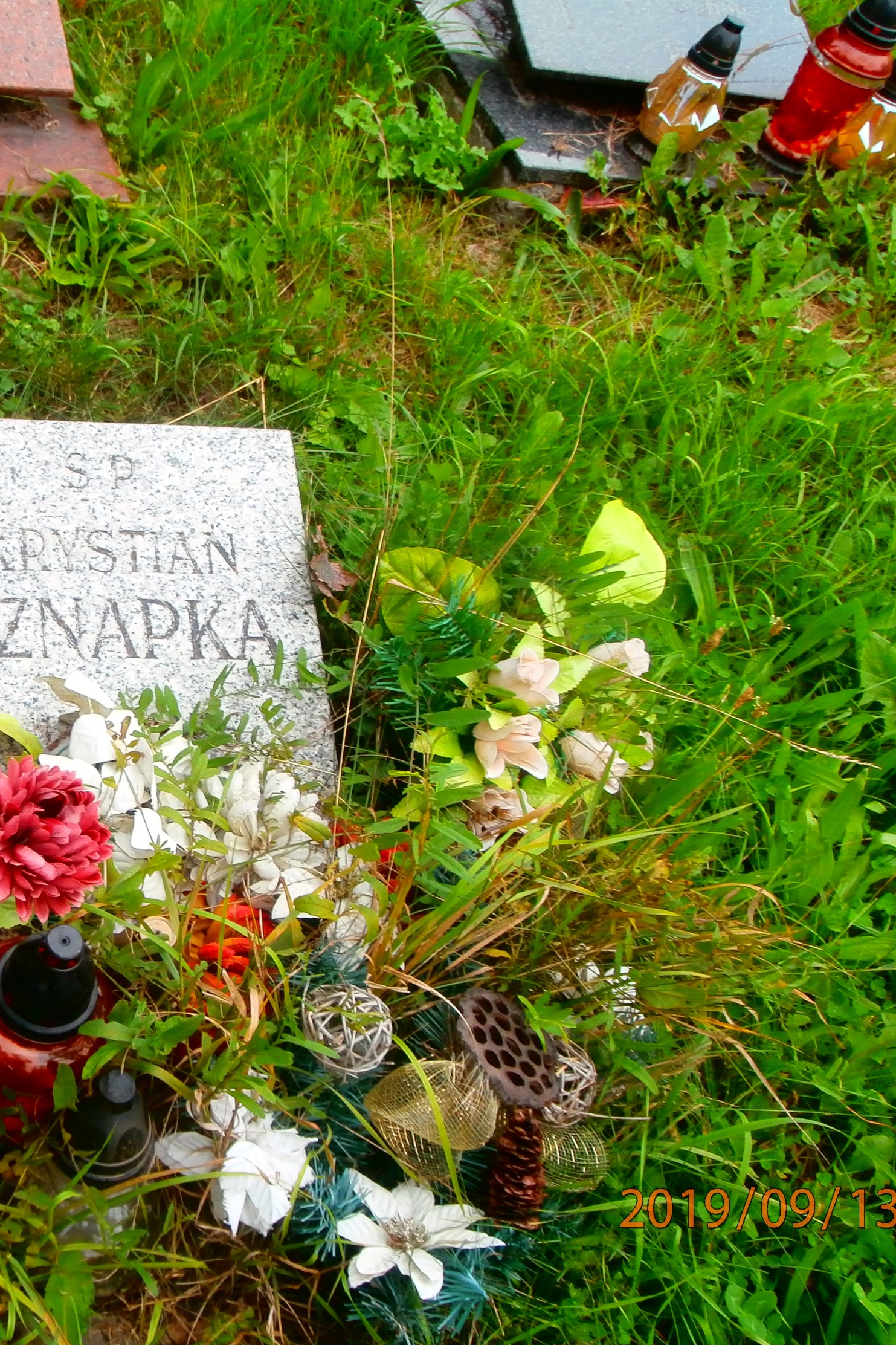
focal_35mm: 42
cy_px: 672
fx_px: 1568
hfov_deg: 30.6
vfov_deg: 46.4
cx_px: 99
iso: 100
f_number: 3.5
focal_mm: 5.36
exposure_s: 1/160
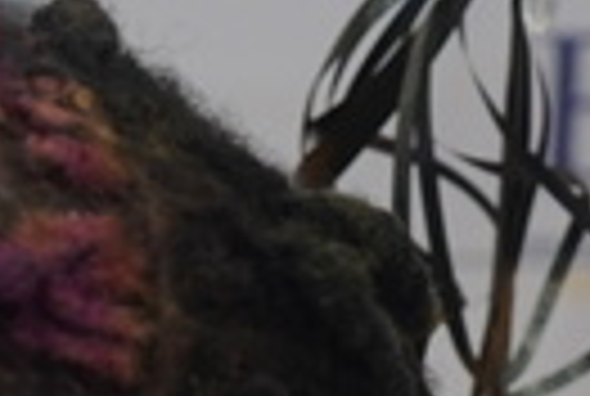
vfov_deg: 3.1
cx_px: -689
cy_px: 1285
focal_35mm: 437
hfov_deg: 4.6
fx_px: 7178
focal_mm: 56
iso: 1250
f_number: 4
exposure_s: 1/160
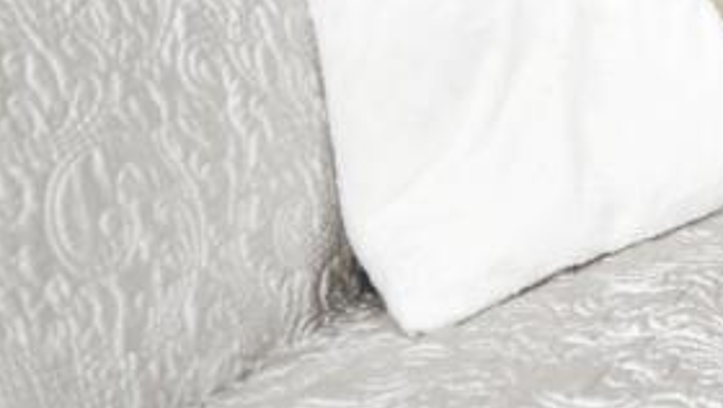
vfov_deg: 15.7
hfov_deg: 24.2
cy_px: -321
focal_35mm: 66
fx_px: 1265
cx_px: 1110
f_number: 5
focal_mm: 11.5
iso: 200
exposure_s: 1/60
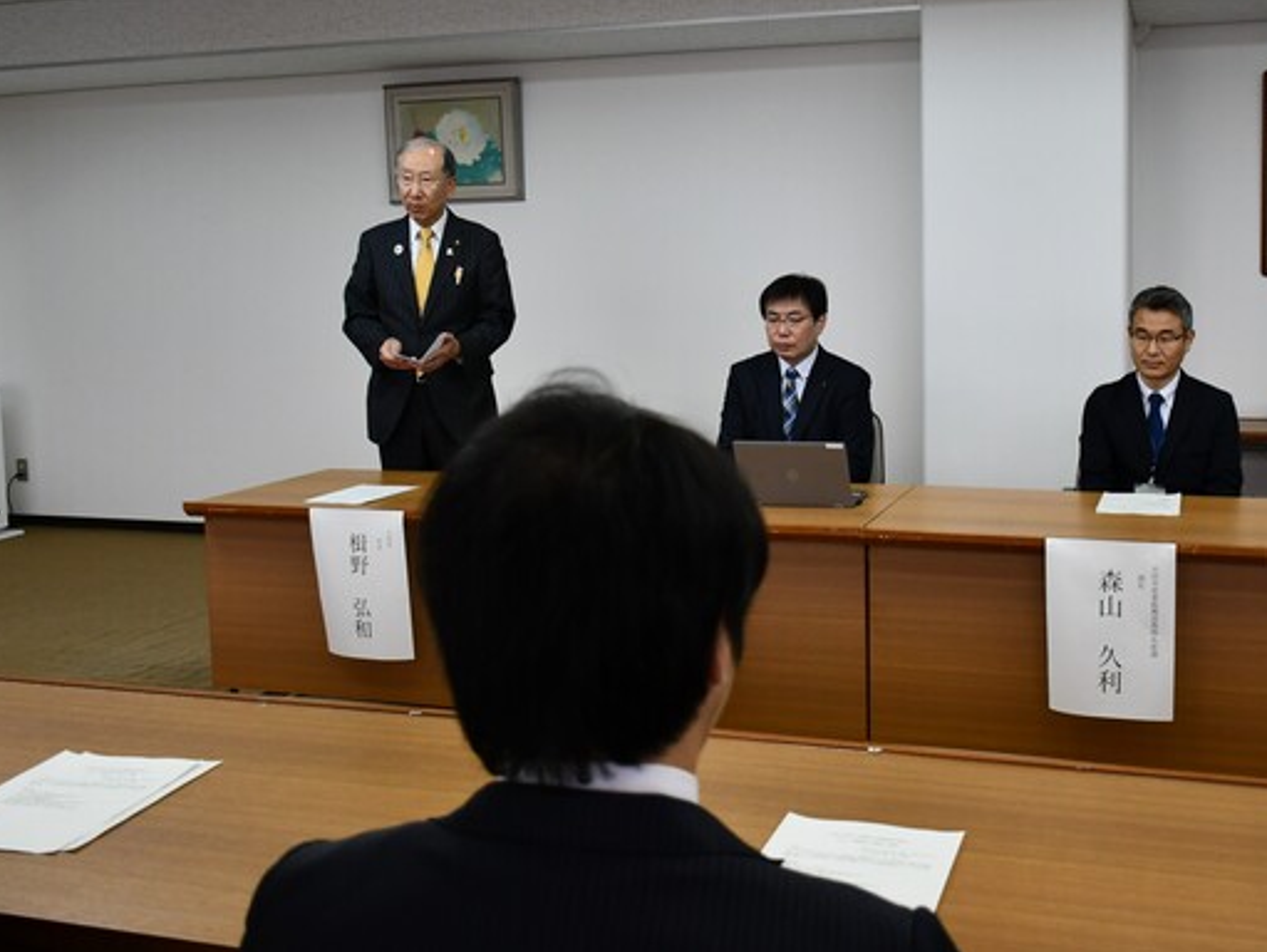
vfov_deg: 38.5
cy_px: 357
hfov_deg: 49.5
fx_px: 1355
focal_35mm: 37
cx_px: 810
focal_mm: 18
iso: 800
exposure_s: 1/200
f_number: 3.5
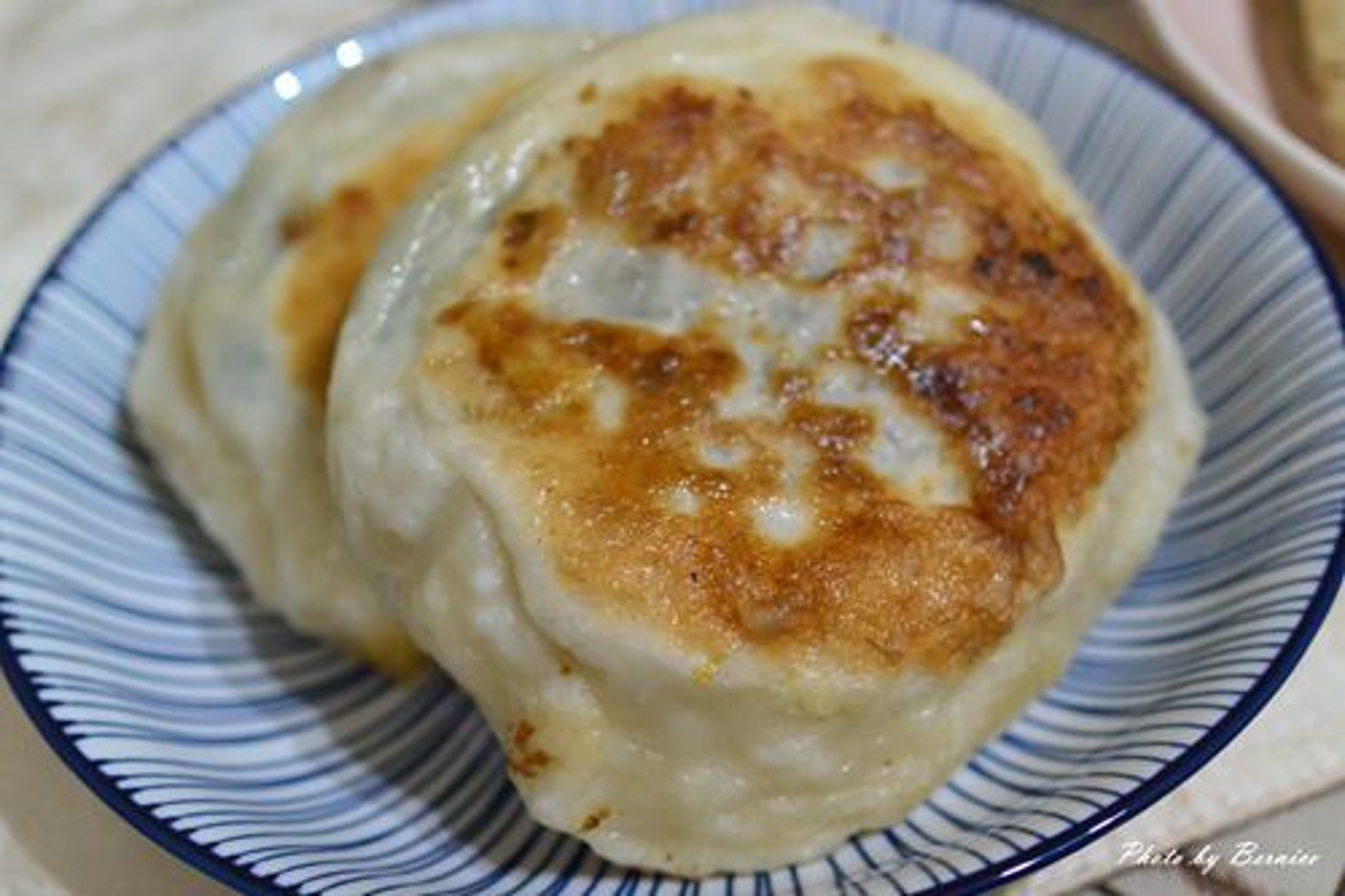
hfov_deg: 40.4
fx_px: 1830
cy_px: 448
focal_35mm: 49
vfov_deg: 27.5
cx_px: 672
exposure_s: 1/80
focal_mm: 18.5
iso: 800
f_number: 1.8
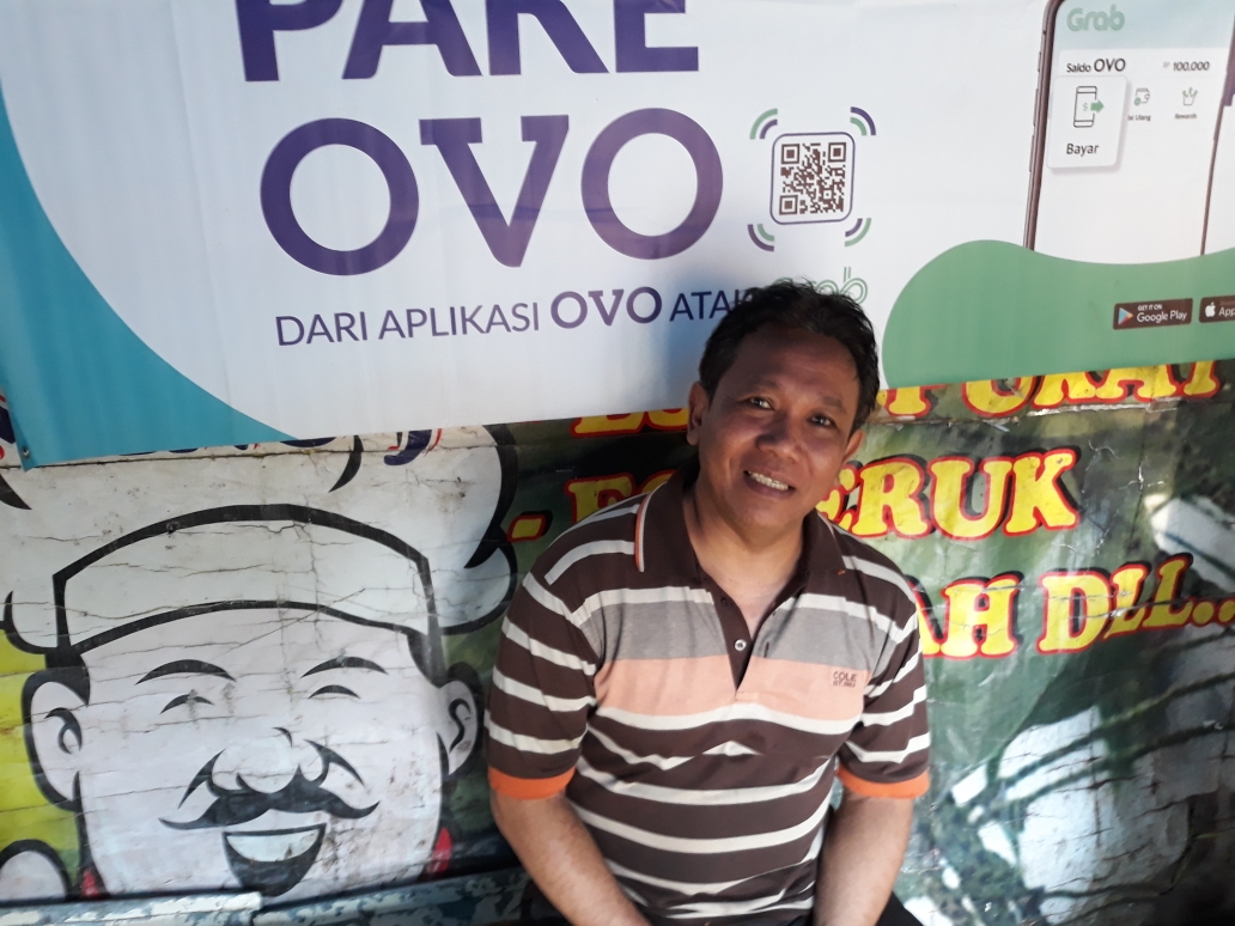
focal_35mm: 27
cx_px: 618
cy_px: 463
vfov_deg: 51.4
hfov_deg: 65.3
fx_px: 963
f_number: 1.7
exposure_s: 1/25
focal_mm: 3.71
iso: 200
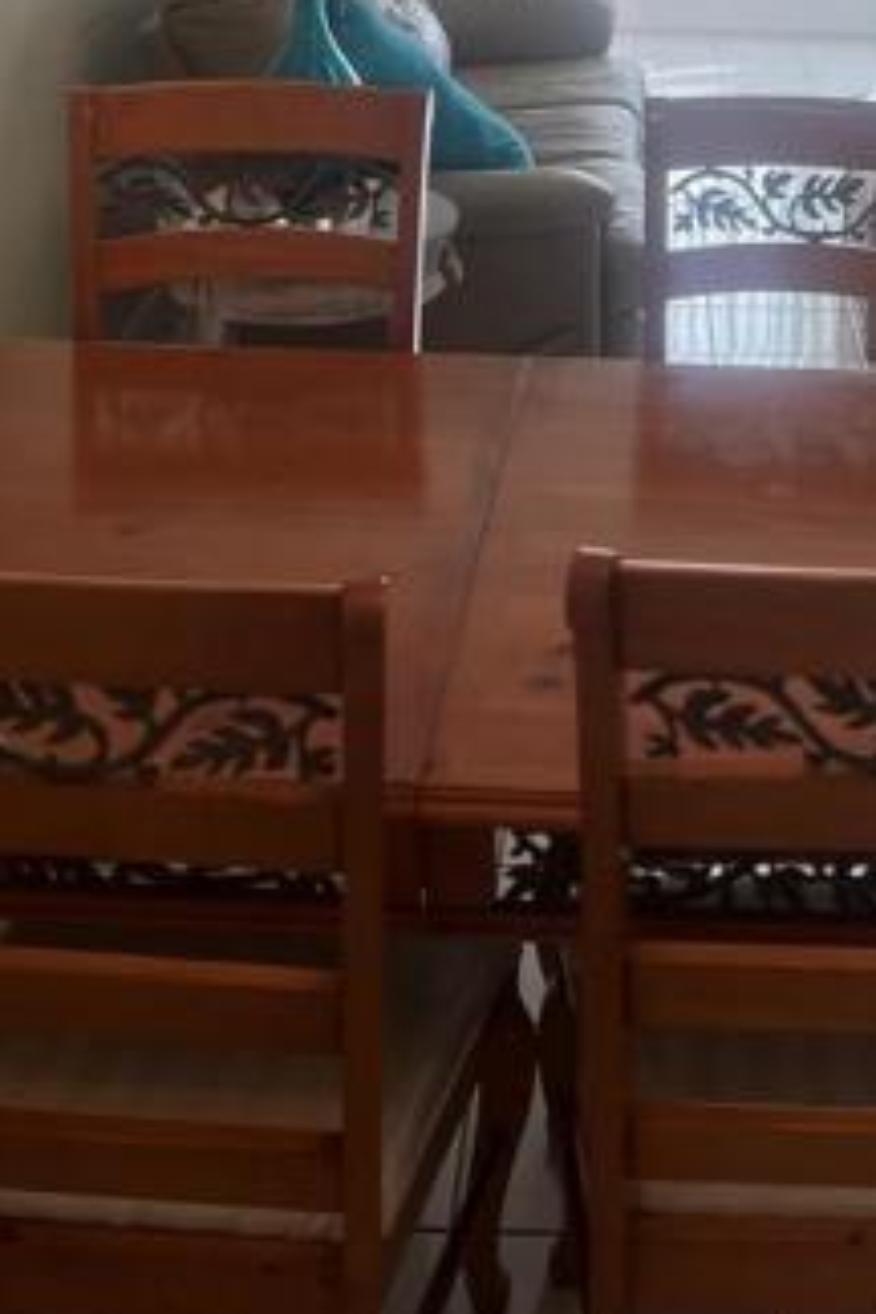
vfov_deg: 31.0
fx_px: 2190
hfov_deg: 22.5
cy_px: 12
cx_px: 633
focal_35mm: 60
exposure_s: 1/120
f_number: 1.5
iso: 32
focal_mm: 5.7
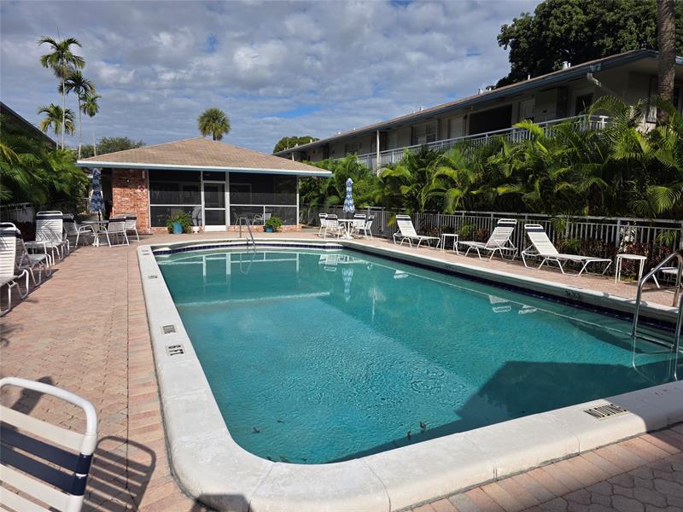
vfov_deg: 58.9
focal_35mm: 23
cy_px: 256
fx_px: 454
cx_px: 342
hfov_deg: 73.9
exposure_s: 1/7944
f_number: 1.7
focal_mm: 6.3
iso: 64
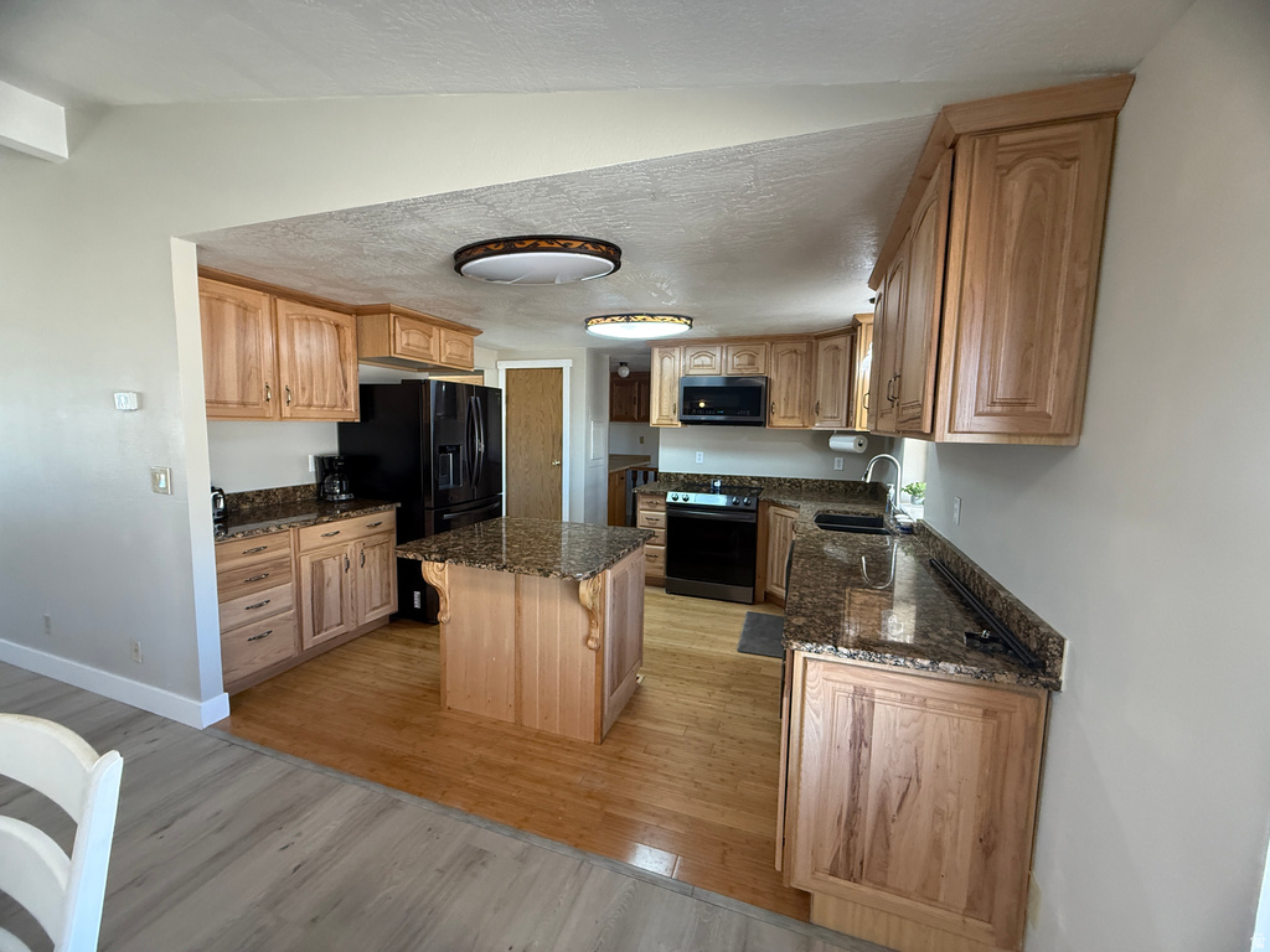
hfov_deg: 102.1
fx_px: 514
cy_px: 476
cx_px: 635
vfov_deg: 85.7
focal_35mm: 14
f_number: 2.2
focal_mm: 2.22
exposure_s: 1/60
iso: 250
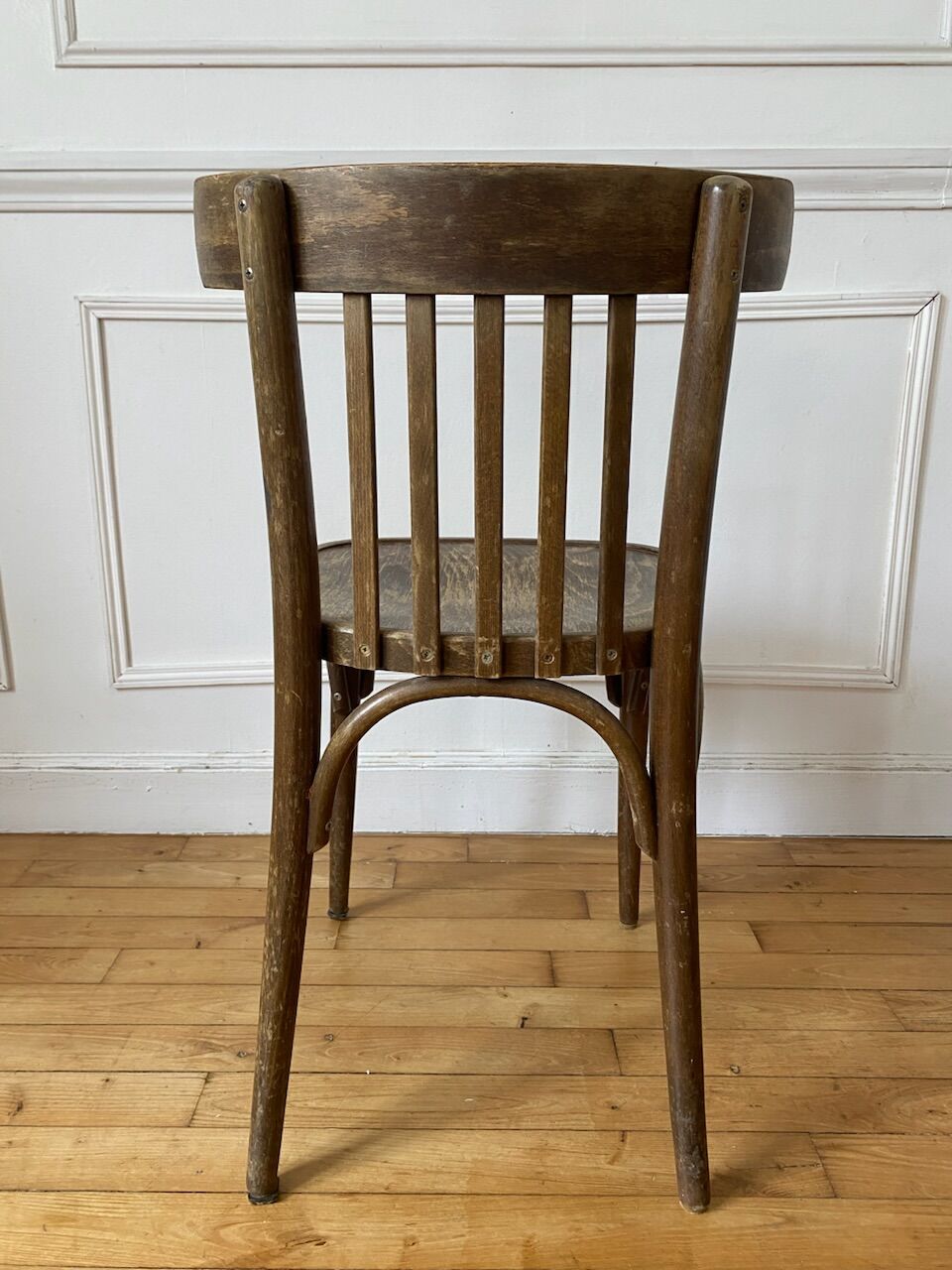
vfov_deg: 67.3
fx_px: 953
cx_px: 476
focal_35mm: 26
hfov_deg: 53.1
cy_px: 635
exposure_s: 1/60
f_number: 1.8
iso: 160
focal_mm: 4.25
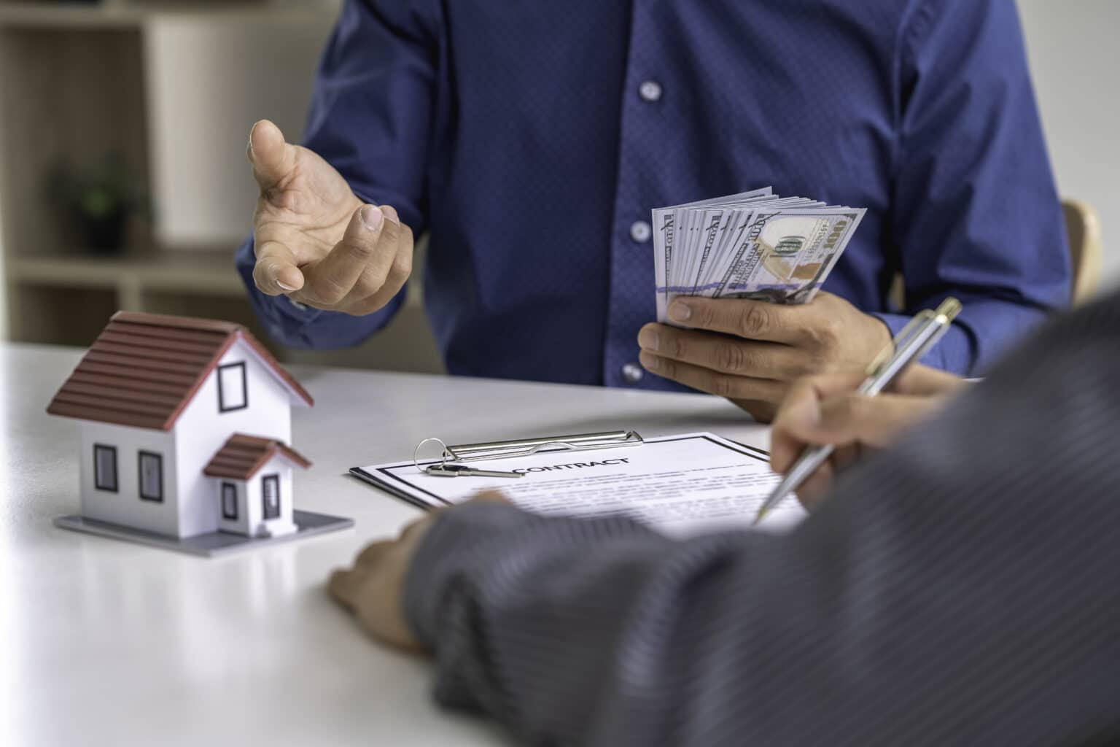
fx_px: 2644
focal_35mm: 85
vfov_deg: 16.1
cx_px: 560
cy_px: 374
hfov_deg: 23.9
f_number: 3.2
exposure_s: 1/125
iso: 125
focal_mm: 85
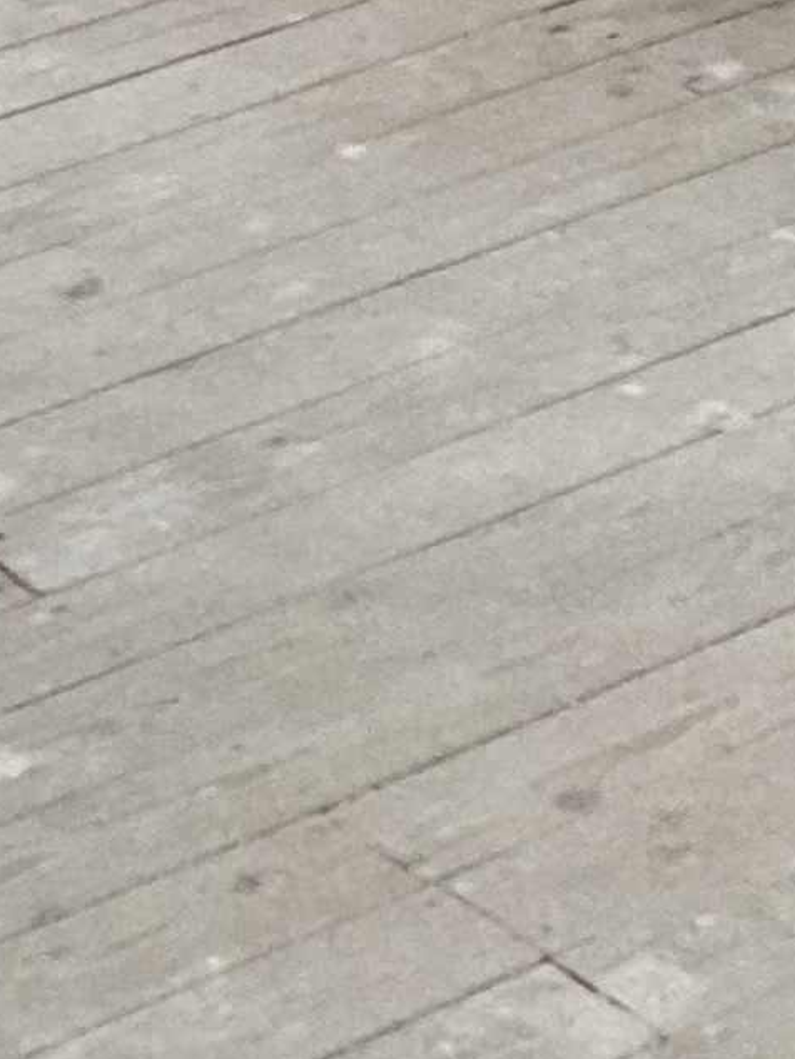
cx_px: 927
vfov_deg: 10.8
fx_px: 5447
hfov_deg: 8.3
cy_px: -362
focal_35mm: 178
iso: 320
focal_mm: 3.99
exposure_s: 1/55
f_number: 1.8
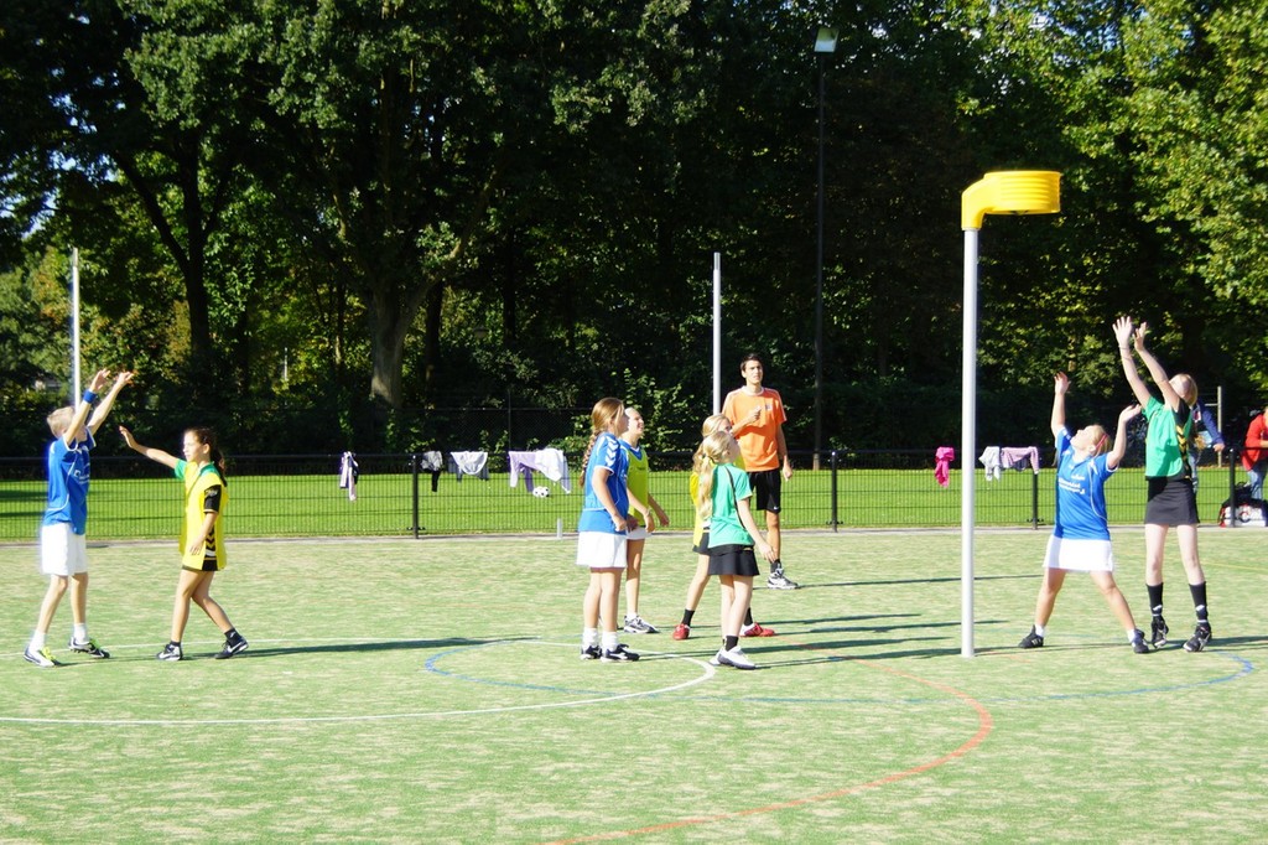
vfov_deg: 20.1
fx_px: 2377
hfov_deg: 29.9
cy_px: 422
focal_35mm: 68
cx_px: 634
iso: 100
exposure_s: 1/400
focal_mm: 45
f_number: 4.5
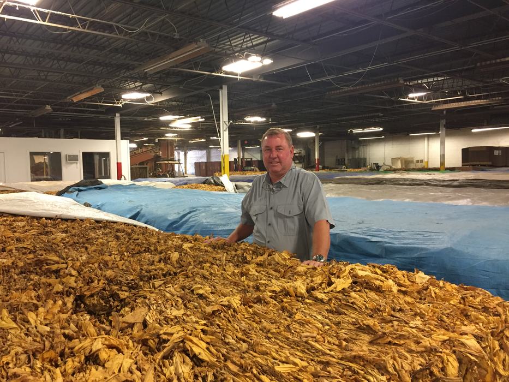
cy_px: 191
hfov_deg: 61.7
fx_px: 426
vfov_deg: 48.2
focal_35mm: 29
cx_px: 254
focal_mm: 4.15
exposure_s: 1/30
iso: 125
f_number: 2.2
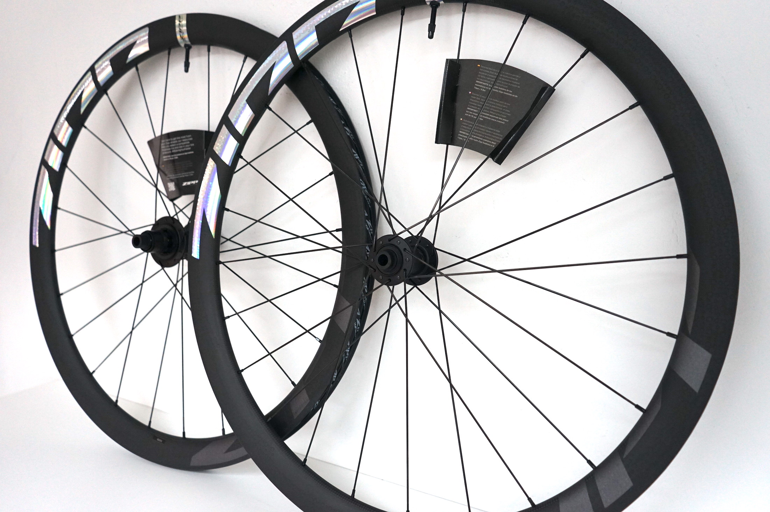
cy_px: 256
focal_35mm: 29
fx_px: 620
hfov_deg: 63.7
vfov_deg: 44.9
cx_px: 385
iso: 1600
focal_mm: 29
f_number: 4
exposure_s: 1/160
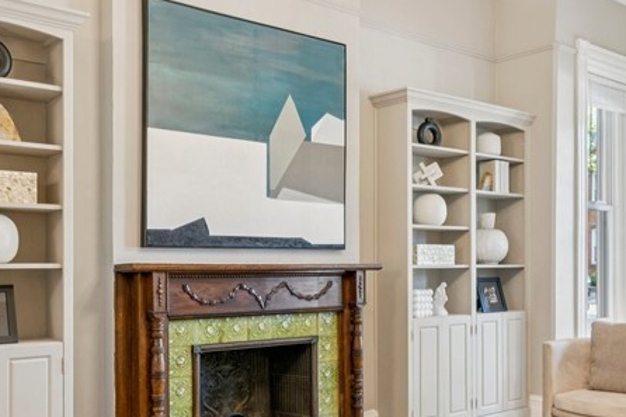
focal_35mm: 39
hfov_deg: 48.9
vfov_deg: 34.0
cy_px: 258
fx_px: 678
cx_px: 407
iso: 160
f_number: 8
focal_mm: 16
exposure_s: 1/2.5
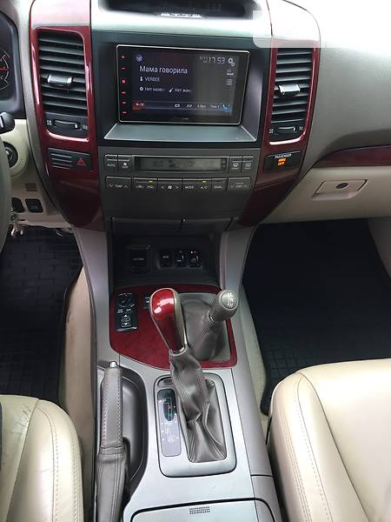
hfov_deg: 48.2
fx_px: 437
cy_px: 261
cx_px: 196
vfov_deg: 61.7
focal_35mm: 29
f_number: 2.2
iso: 50
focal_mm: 4.2
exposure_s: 1/33
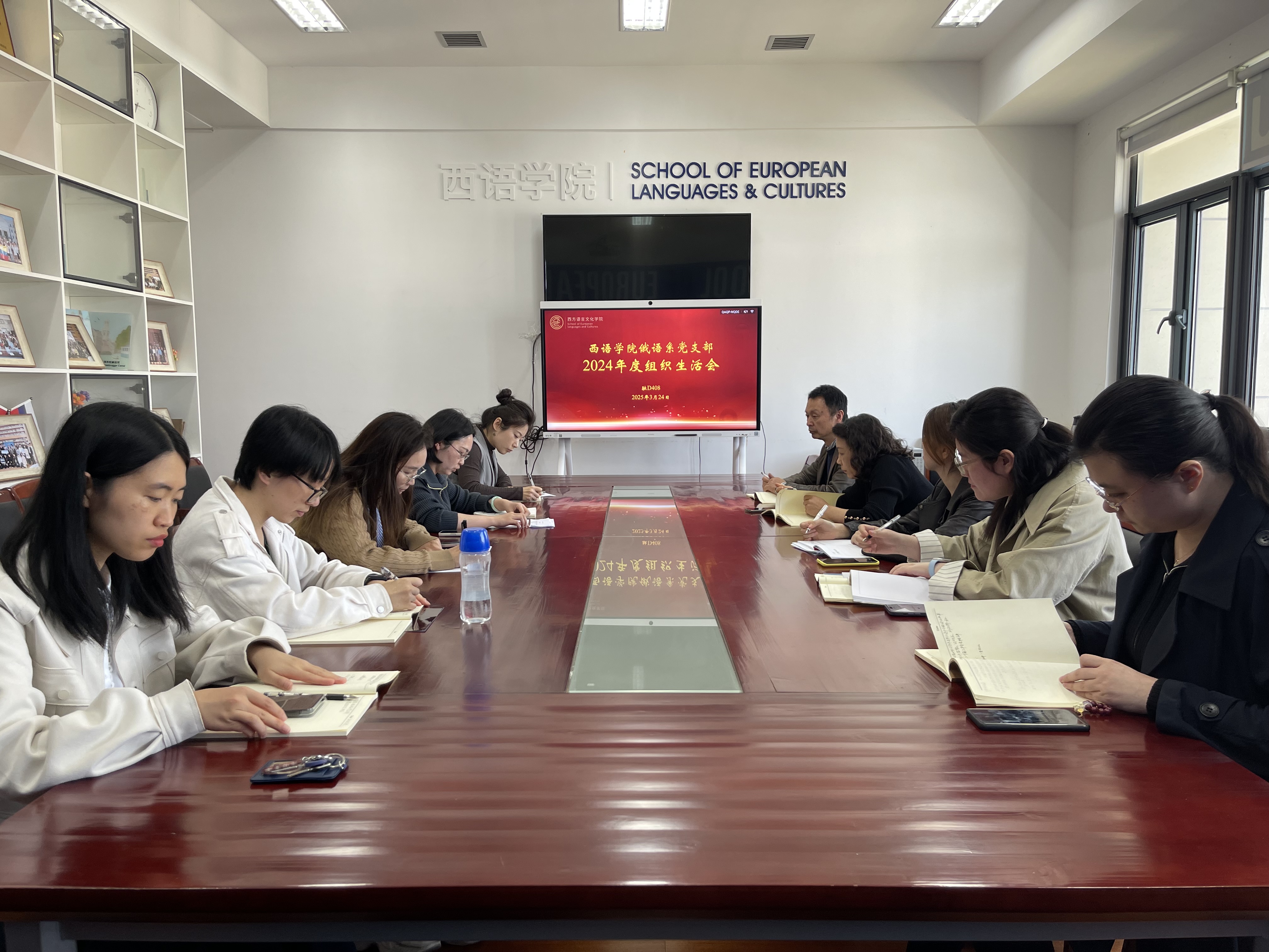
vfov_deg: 54.9
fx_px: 916
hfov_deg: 69.4
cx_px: 634
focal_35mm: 25
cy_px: 476
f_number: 1.6
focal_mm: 5.1
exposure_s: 1/100
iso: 50
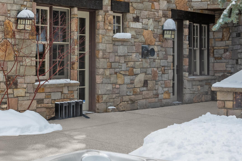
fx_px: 397
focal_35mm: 59
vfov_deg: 21.3
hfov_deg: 27.0
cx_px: -93
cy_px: -35
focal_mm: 17
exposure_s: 1/25
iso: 125
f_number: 7.1
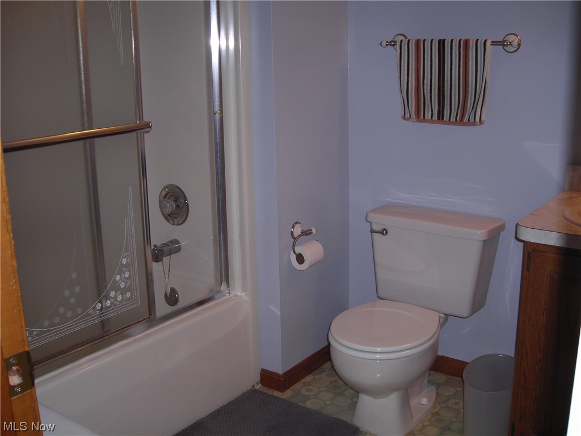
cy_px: 218
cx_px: 290
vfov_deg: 37.7
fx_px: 638
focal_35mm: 38
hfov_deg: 49.0
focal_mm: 6.3
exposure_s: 1/60.1
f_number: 3.2
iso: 50
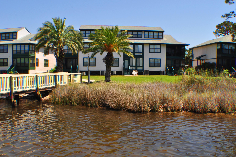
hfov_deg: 49.6
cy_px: 78
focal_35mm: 39
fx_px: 255
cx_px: 118
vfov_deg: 34.1
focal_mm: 26
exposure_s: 1/200
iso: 200
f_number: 13
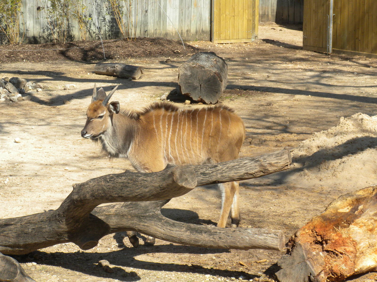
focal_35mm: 119
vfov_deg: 12.5
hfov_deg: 16.6
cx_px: 188
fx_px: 1296
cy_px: 141
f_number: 5.1
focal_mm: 21
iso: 94
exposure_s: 1/518
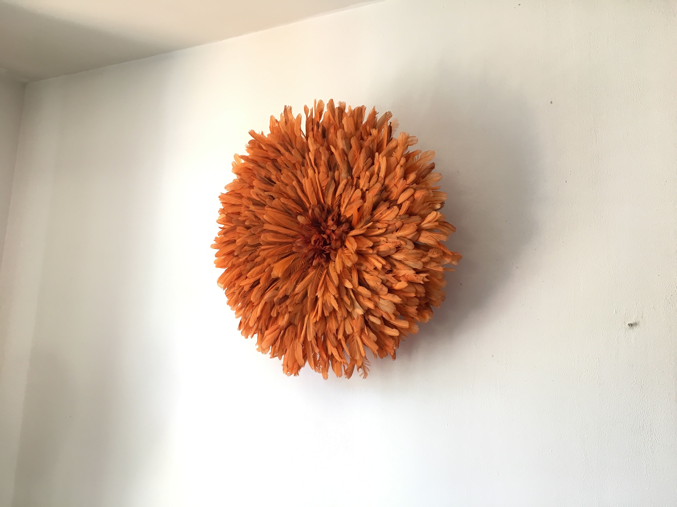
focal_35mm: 29
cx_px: 338
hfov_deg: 61.7
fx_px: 567
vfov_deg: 48.2
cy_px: 254
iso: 80
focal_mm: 4.15
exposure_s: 1/33
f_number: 2.2
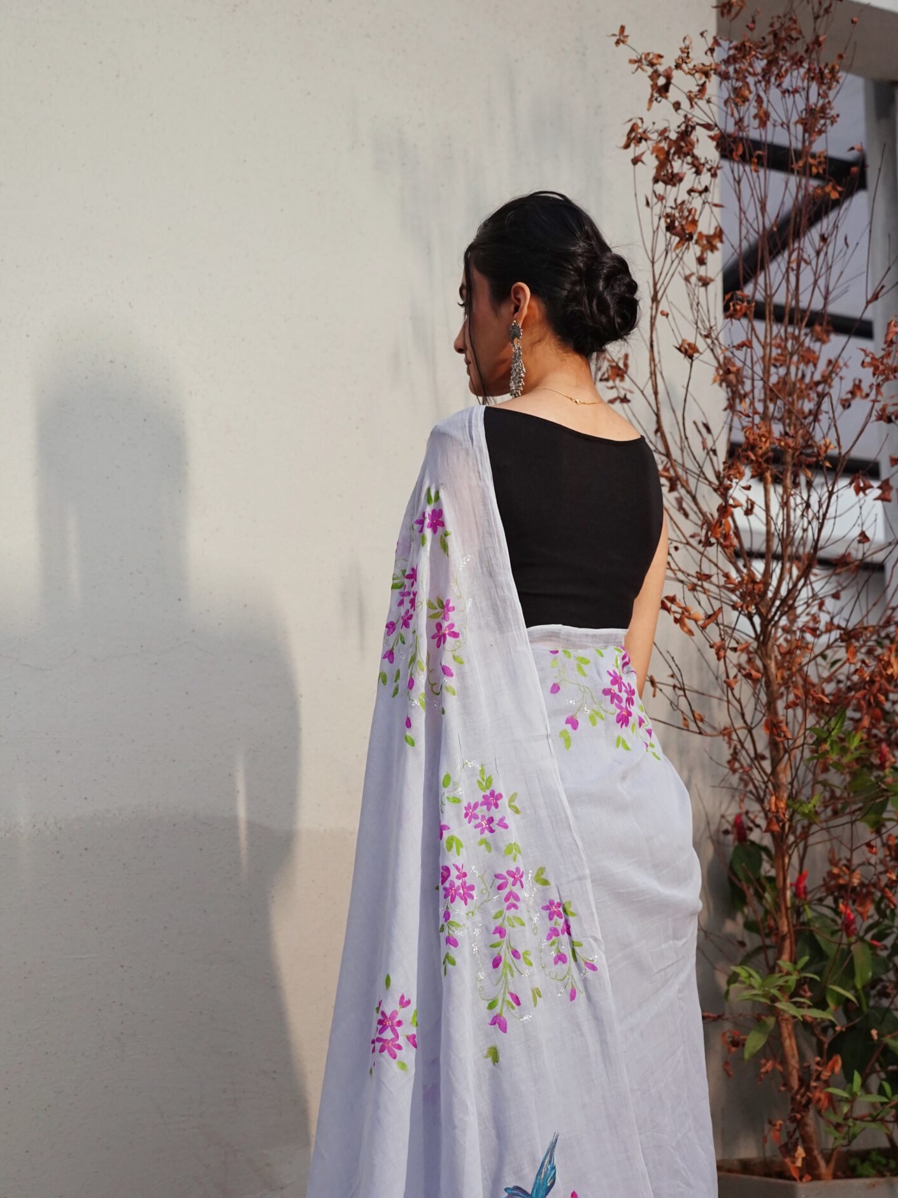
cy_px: 785
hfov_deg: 26.6
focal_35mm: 55
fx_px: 1902
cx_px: 467
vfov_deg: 34.7
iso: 2500
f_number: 3.5
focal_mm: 42
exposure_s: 1/125
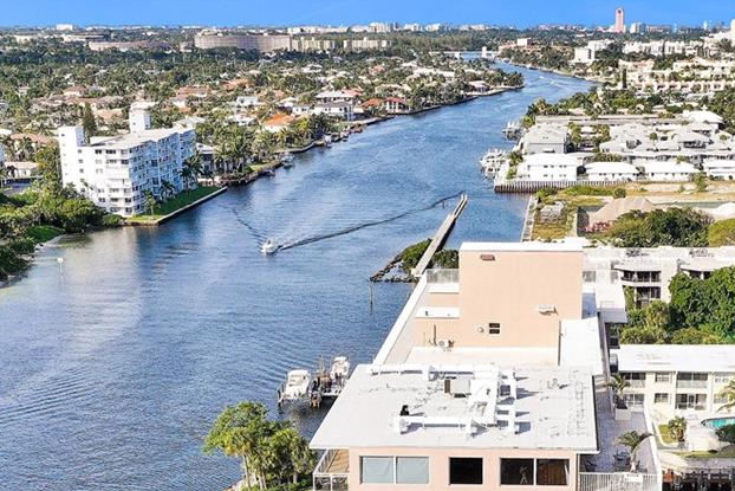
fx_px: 1470
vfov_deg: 18.2
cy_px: 556
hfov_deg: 27.9
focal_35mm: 72
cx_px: 482
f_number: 5.6
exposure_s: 1/400
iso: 100
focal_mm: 10.26
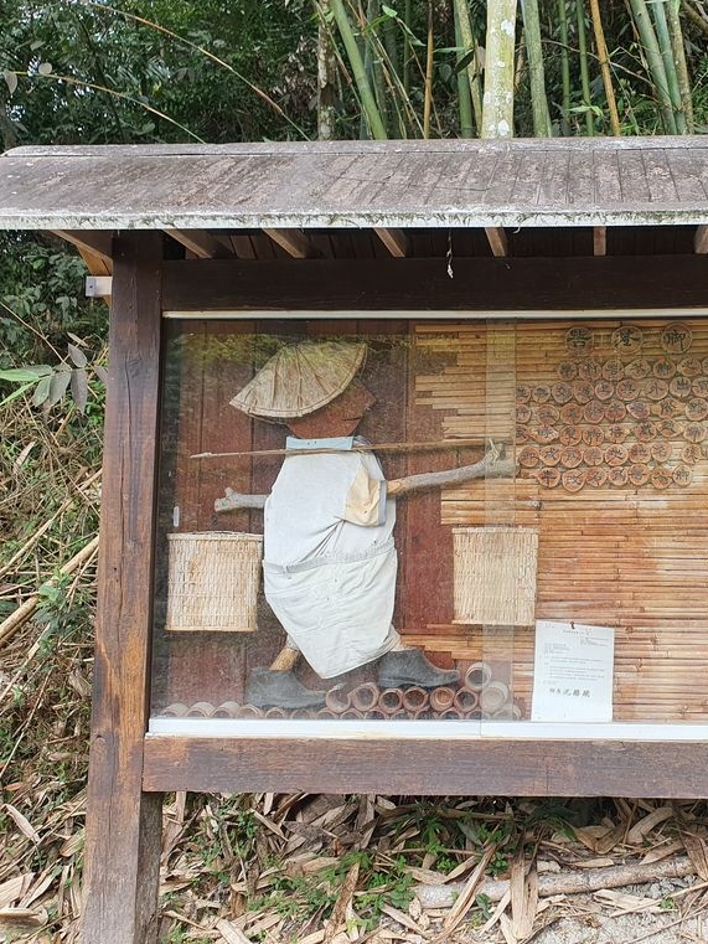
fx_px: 954
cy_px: 469
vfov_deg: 52.6
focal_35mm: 35
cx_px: 534
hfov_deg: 39.6
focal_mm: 4.32
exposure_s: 1/188
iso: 50
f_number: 2.4
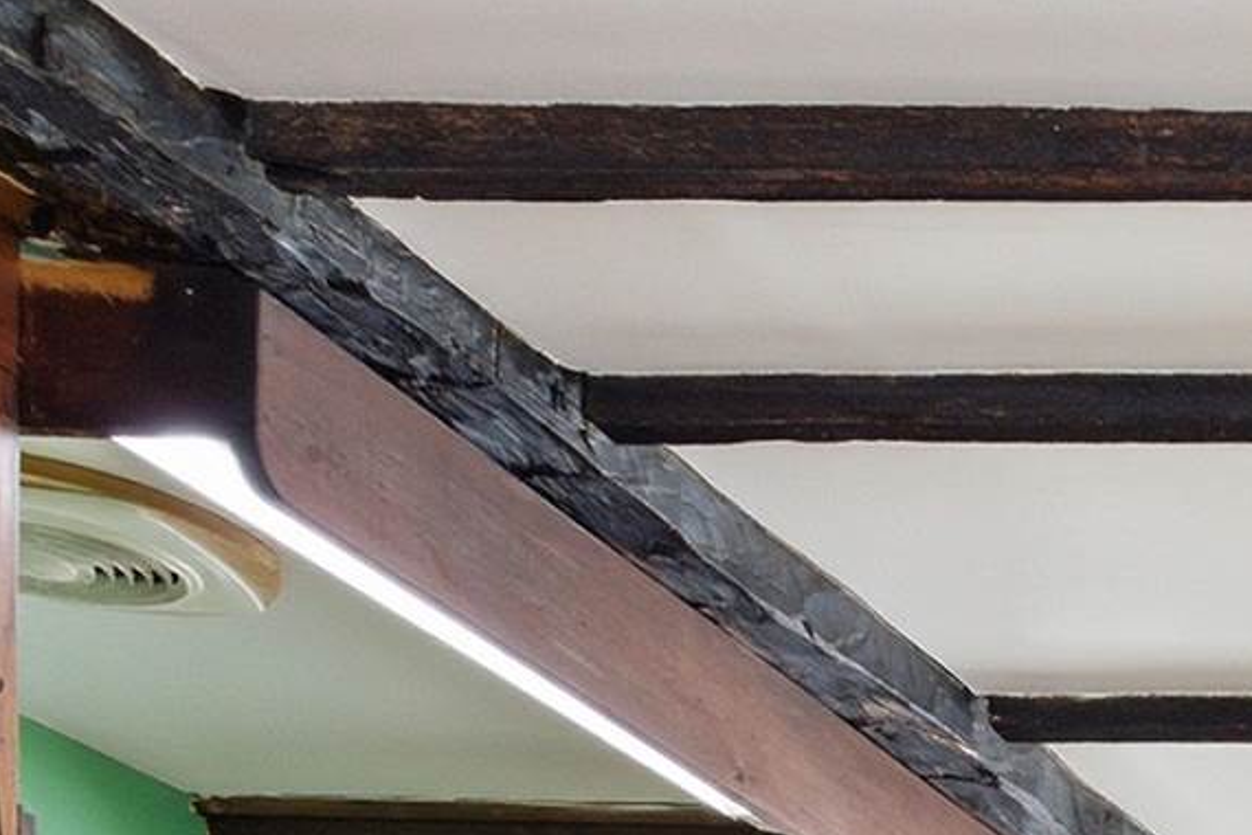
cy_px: 1912
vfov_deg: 11.6
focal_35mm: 100
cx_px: 2438
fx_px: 3467
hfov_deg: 16.2
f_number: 8
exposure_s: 1/640
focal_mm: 18.5
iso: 500
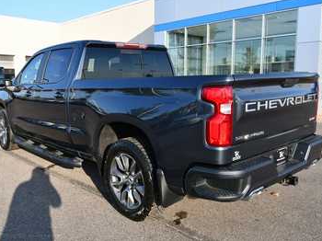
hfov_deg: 55.4
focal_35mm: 33
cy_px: 119
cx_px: 152
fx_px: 307
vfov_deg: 42.9
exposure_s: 1/250
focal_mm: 20
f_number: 7.1
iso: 200
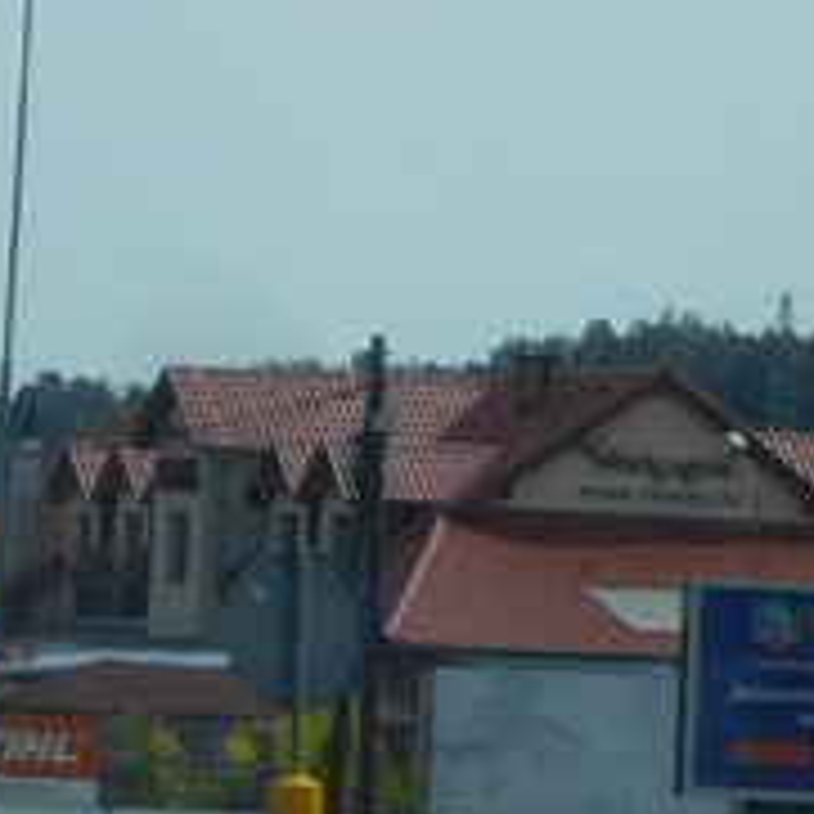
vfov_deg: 5.0
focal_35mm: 352
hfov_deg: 4.9
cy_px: 290
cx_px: -778
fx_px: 9365
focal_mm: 14.3
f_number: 4.6
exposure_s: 1/1250
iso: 125
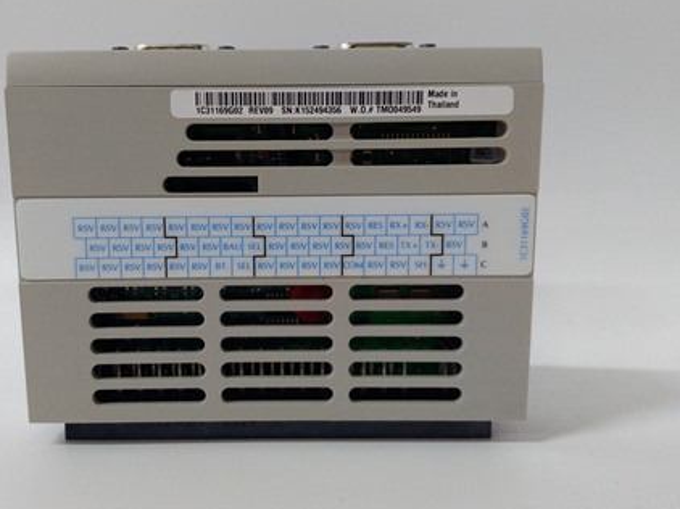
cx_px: 287
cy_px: 230
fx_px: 628
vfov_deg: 44.1
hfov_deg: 56.6
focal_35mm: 32
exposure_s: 1/33
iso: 445
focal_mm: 3.79
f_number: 2
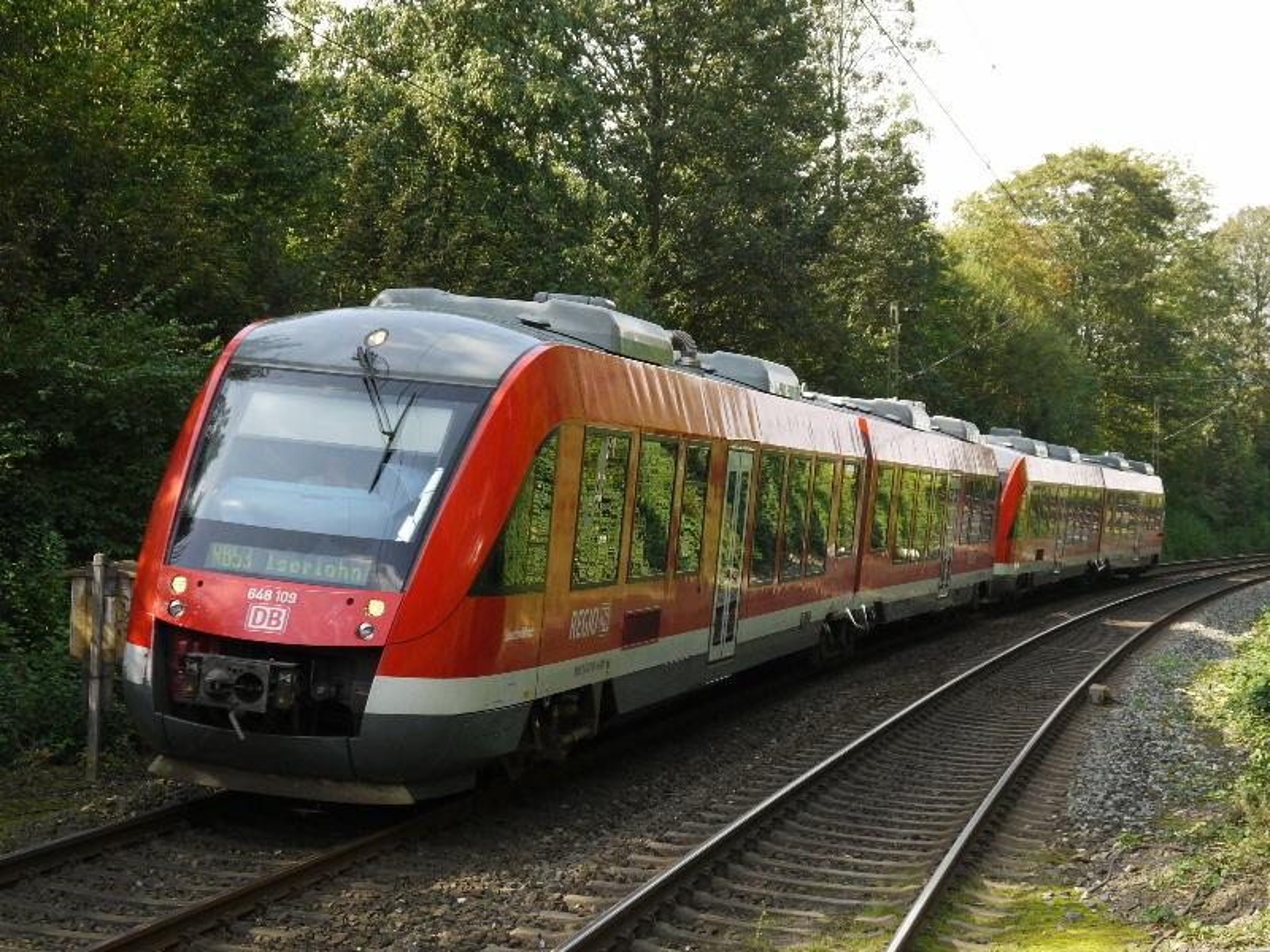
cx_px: 635
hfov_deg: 31.2
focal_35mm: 62
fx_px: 2275
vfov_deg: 23.7
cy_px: 476
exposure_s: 1/500
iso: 400
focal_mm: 31
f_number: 5.6
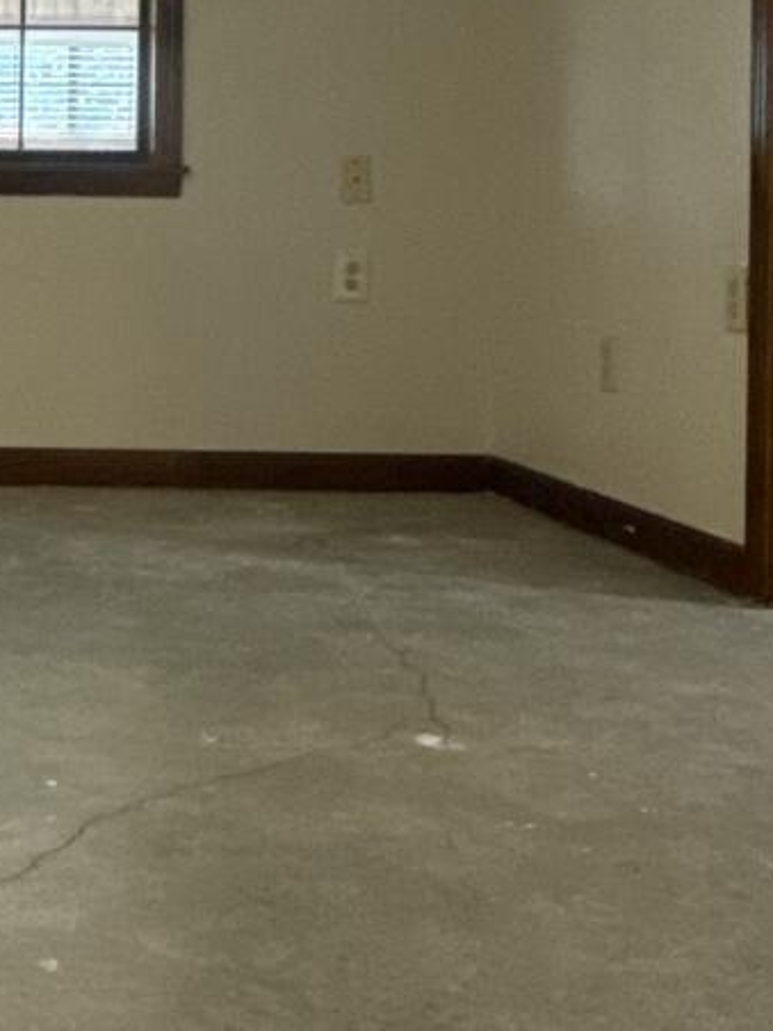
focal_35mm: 62
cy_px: 246
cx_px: -239
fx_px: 1846
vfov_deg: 30.6
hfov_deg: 21.4
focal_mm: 2.22
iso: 500
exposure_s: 1/60
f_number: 2.2
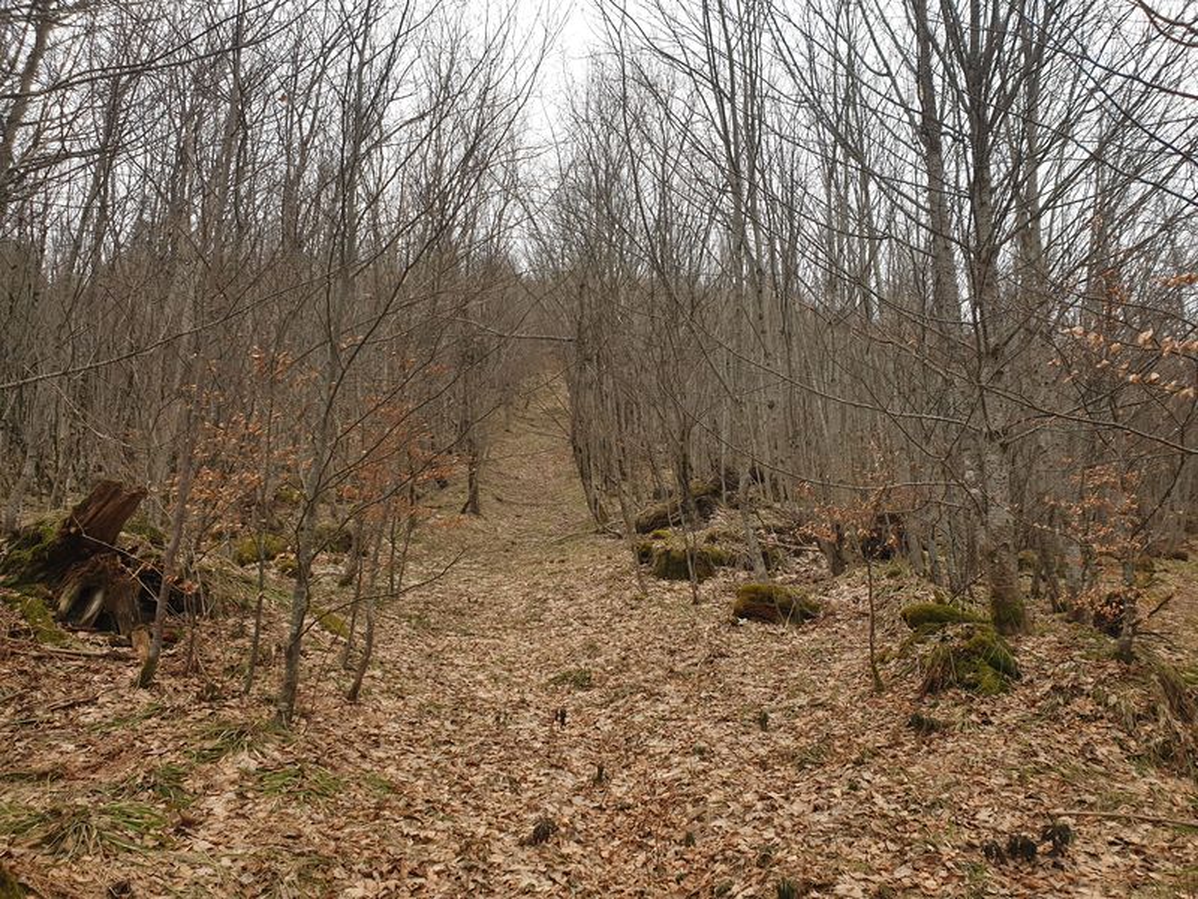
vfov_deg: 53.1
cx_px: 599
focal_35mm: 26
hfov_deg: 67.3
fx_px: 900
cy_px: 450
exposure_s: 1/100
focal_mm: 4.3
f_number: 2.4
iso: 64
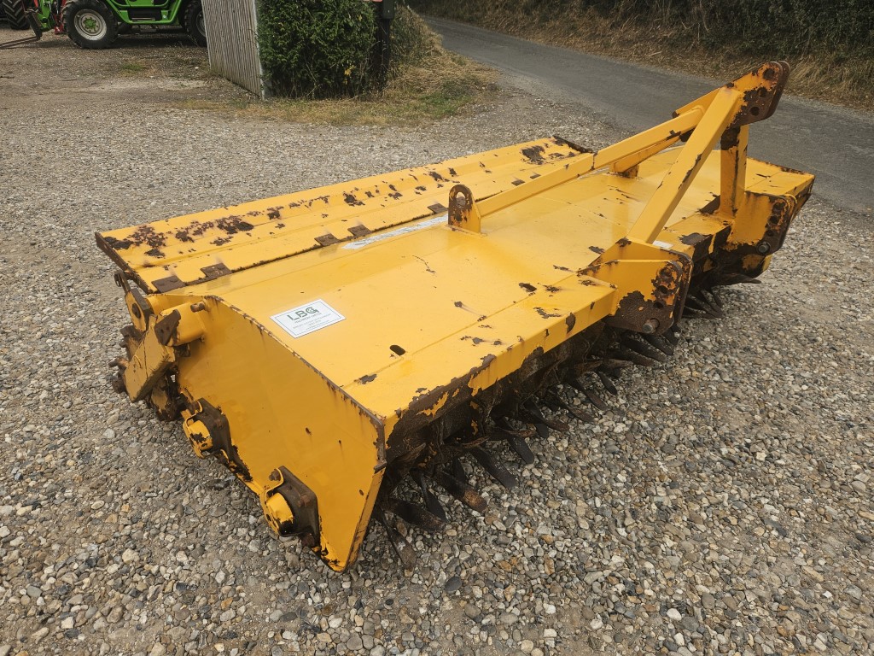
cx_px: 437
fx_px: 581
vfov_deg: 58.9
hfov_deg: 73.9
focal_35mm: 23
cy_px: 328
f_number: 1.8
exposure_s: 1/193
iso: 25
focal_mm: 5.4
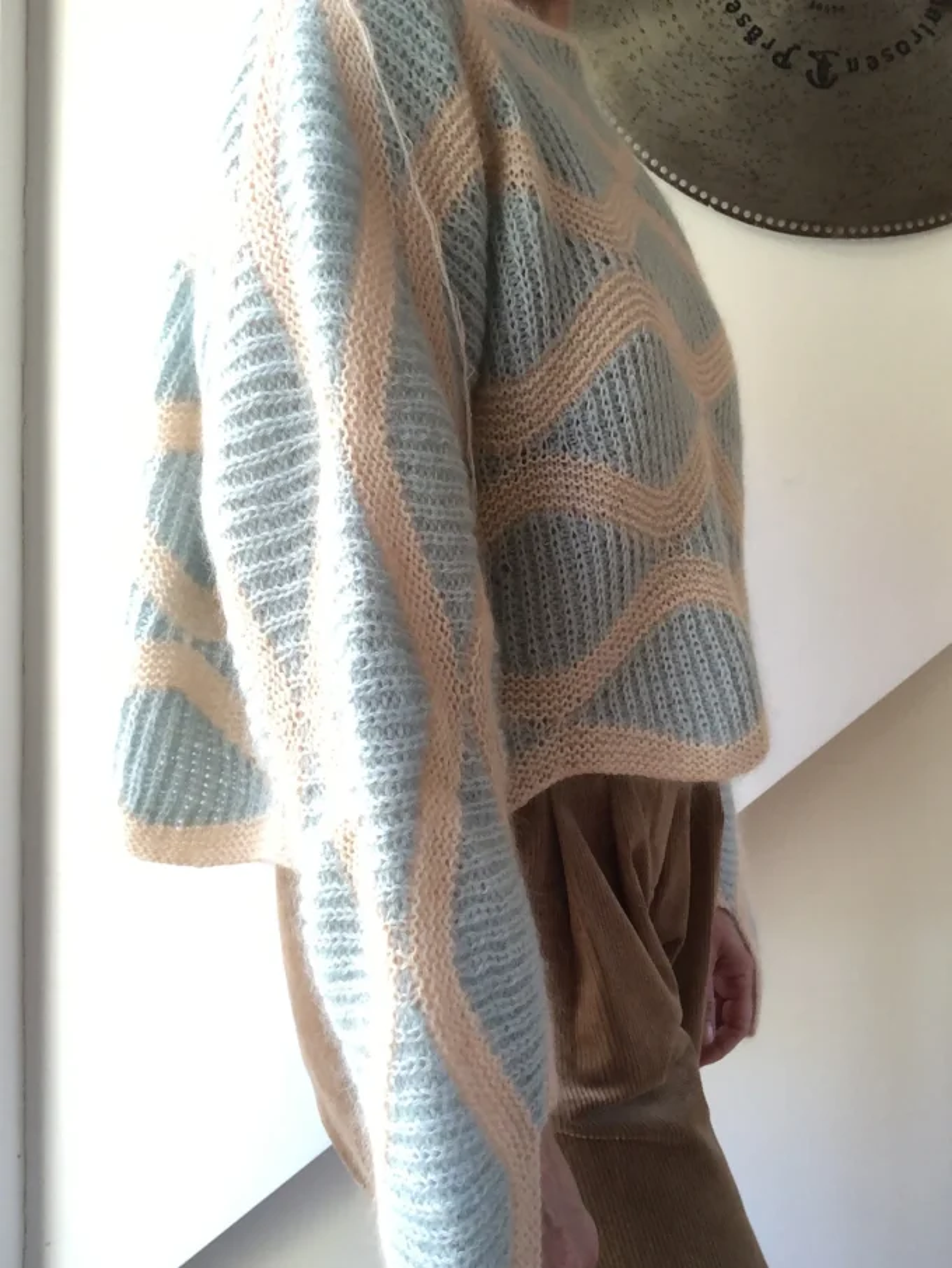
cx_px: 476
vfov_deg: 56.8
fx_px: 1172
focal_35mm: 32
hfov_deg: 44.2
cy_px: 634
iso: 125
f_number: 2.2
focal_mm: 2.87
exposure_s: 1/60
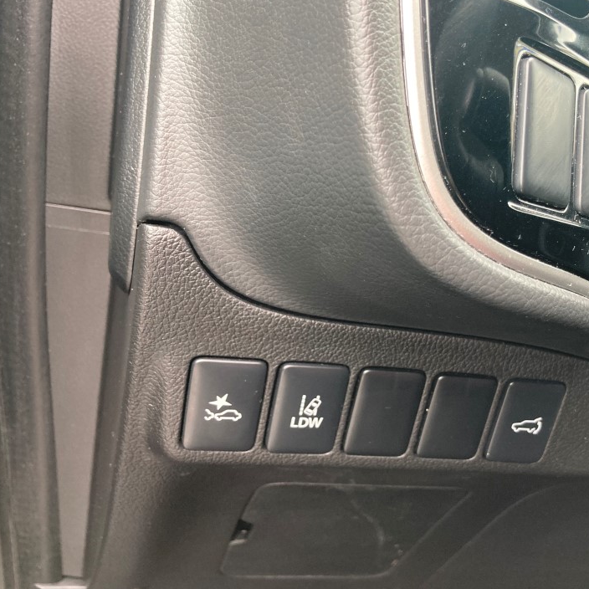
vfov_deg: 46.0
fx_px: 693
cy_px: 274
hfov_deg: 45.5
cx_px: 384
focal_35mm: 36
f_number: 1.8
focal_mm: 3.99
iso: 80
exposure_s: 1/88
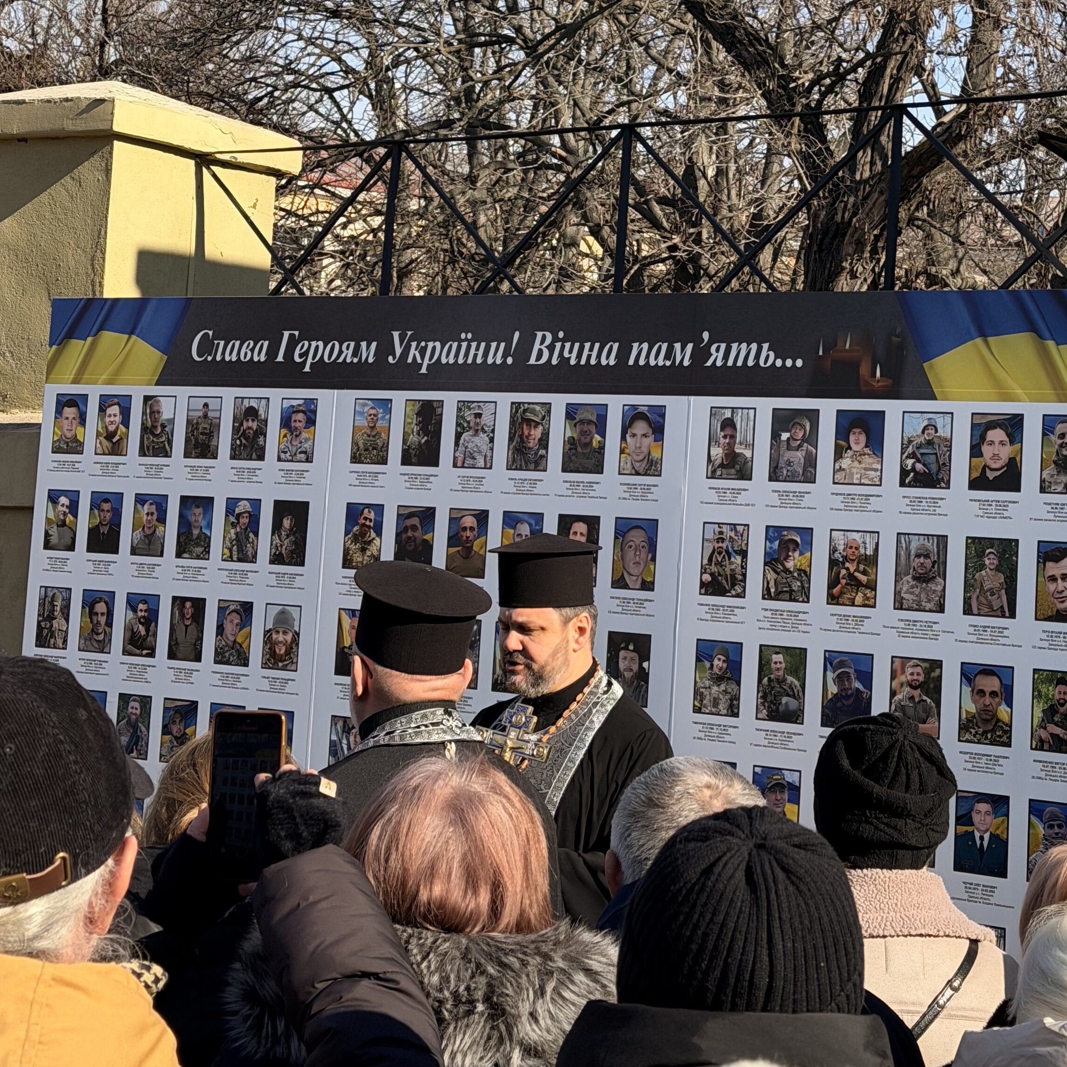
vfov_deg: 22.8
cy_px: 258
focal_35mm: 75
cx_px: 665
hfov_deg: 23.0
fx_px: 2615
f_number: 1.78
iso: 64
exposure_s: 1/2667
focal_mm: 6.76
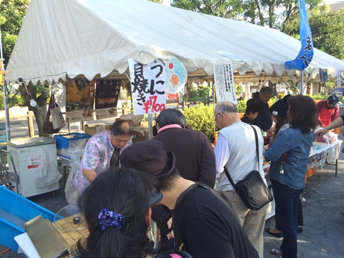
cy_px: 129
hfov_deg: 61.7
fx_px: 288
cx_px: 172
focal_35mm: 29
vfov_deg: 48.2
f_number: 2.2
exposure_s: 1/250
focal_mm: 4.15
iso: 32
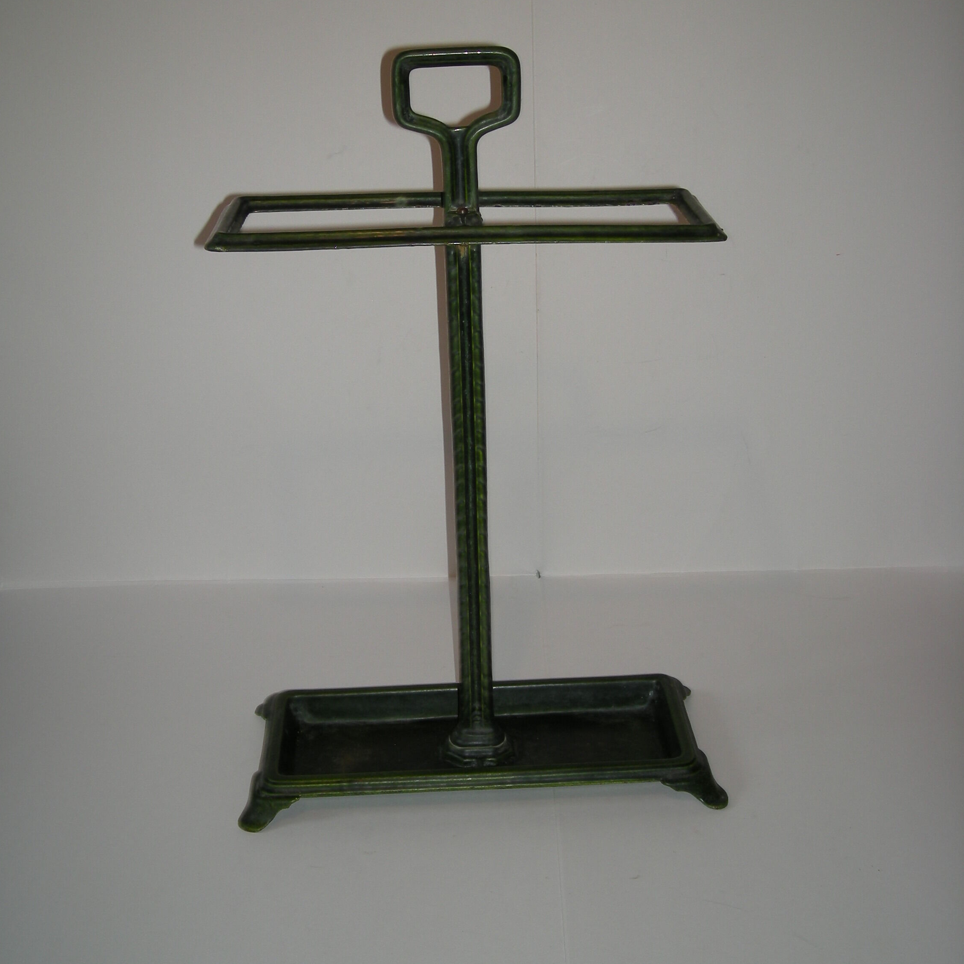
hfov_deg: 40.0
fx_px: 1323
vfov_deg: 39.9
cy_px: 397
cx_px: 475
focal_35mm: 42
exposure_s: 1/53.2
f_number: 2.8
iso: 50
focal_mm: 5.7
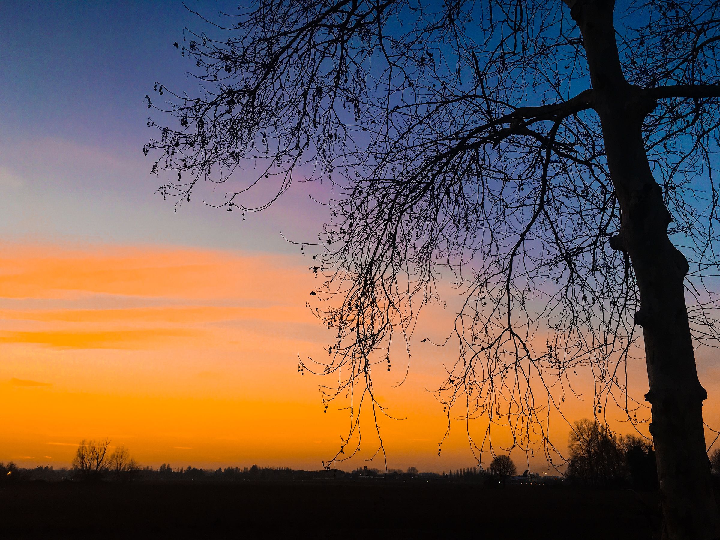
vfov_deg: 48.2
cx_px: 360
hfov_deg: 61.7
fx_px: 603
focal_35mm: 29
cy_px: 270
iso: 40
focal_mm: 4.15
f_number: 2.2
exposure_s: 1/100
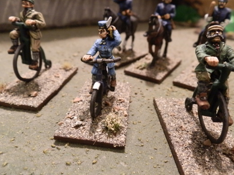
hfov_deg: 61.7
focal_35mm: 29
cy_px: 87
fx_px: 196
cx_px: 120
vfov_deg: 48.2
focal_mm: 5
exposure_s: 1/40
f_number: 3.1
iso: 400
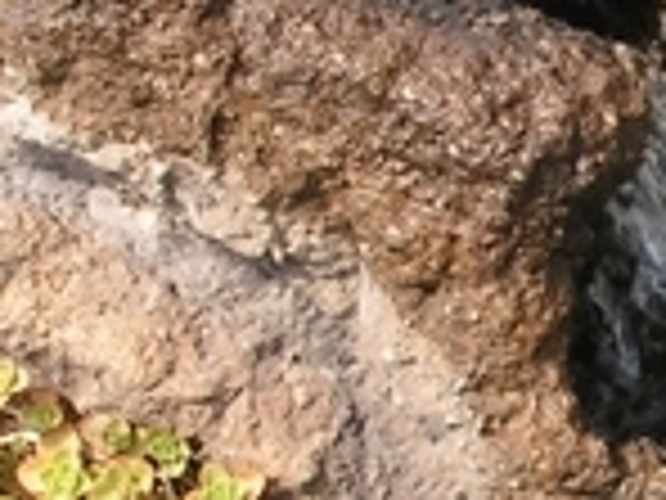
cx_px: 828
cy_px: 212
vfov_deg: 5.6
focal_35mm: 265
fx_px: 5099
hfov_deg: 7.4
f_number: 5.6
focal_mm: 8.2
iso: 50
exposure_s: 1/100
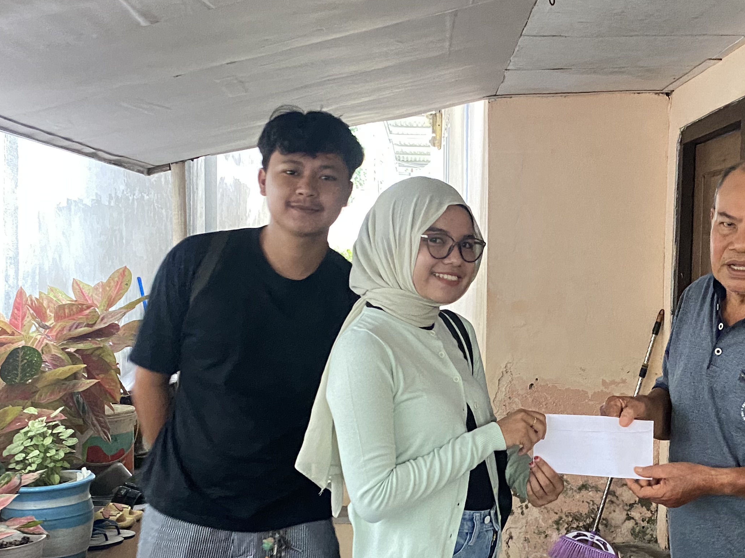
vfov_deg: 28.5
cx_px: 562
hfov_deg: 36.6
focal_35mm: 51
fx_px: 1098
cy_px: 343
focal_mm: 4.25
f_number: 1.8
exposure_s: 1/33
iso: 640
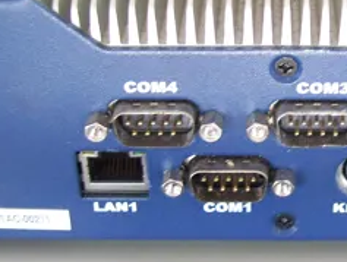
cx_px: 278
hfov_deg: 20.6
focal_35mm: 94
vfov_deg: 15.8
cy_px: 149
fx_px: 945
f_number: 2.7
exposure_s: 1/40
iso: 80
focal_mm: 6
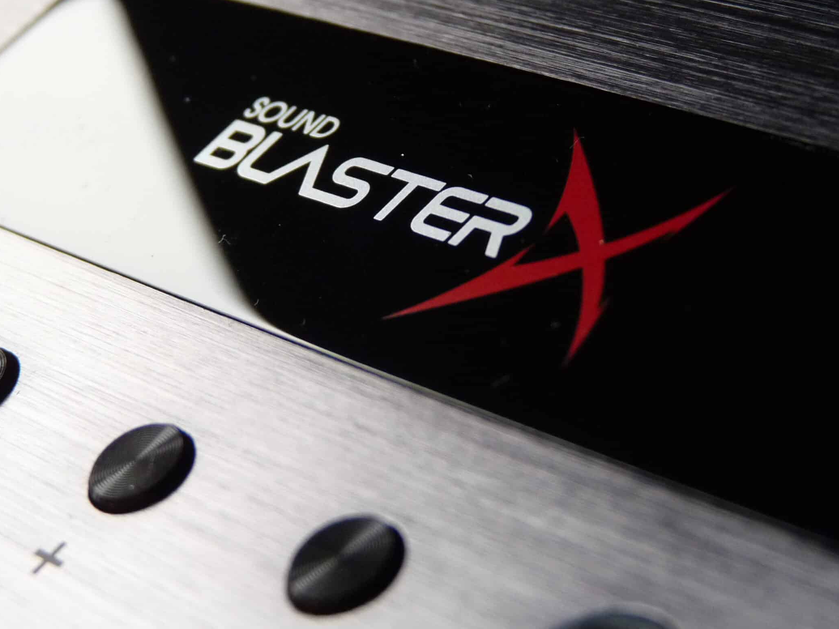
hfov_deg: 17.4
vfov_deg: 13.1
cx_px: 417
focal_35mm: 113
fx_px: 2739
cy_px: 239
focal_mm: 13.8
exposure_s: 1/40
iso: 250
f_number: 3.4
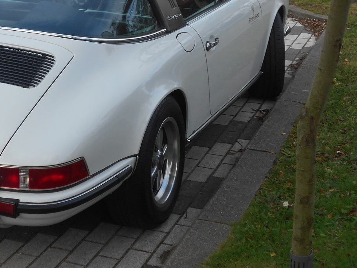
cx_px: 71
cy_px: 69
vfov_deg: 17.3
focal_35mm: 85
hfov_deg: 22.7
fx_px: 877
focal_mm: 8.8
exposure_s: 1/320
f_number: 4.5
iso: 80
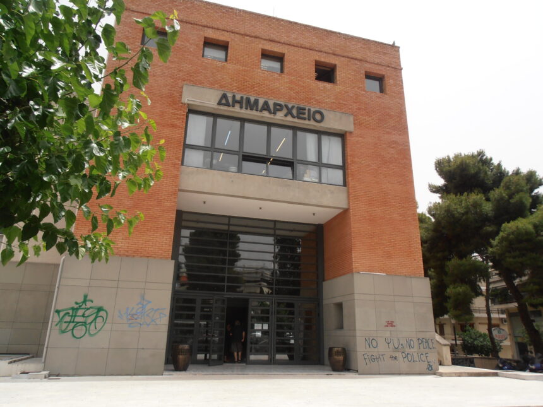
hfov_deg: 71.6
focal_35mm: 24
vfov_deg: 56.8
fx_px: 376
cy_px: 204
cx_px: 272
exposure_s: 1/1000
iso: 80
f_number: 3
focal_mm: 4.2
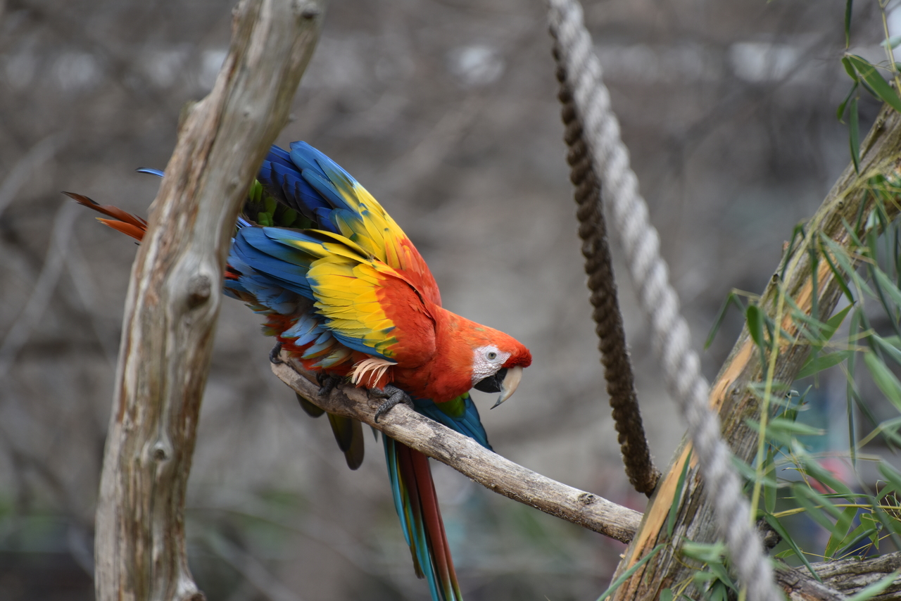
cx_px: 450
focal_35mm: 300
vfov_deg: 4.6
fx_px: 7510
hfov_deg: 6.9
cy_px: 300
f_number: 5.6
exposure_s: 1/640
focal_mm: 300
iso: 500
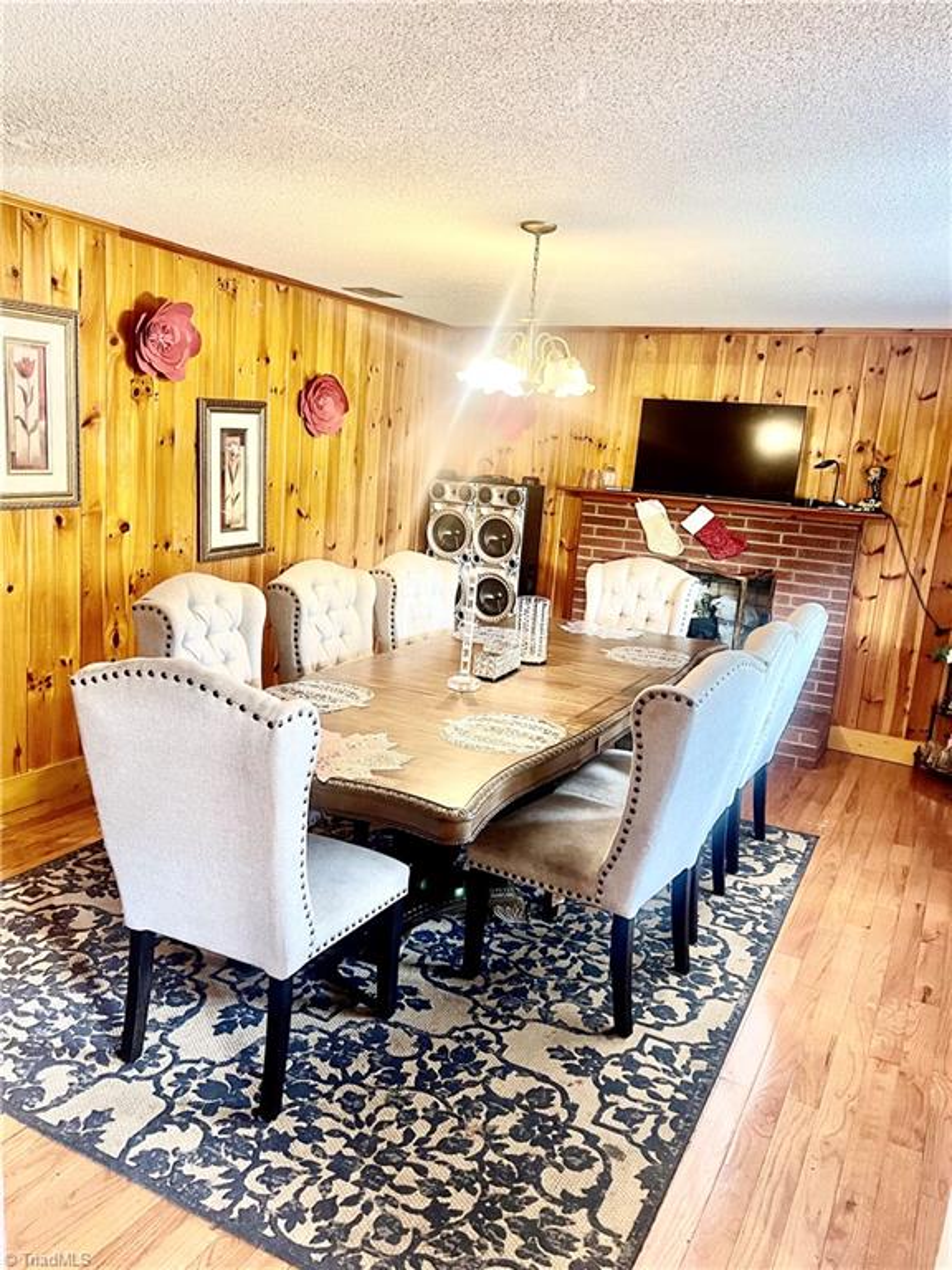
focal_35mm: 25
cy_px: 635
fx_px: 917
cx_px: 476
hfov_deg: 54.9
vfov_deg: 69.4
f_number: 1.6
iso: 320
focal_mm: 5.1
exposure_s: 1/60
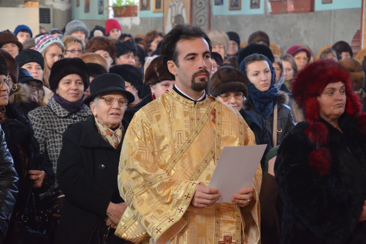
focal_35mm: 128
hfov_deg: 16.1
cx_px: 183
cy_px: 122
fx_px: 1296
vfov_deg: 10.8
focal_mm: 85
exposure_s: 1/60
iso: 2500
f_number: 5.6
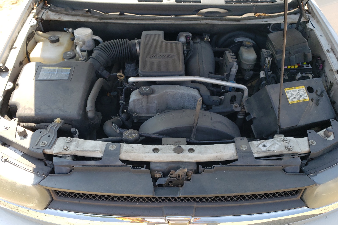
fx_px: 263
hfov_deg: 65.5
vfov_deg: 46.2
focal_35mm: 28
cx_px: 175
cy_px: 131
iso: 50
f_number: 1.5
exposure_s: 1/667
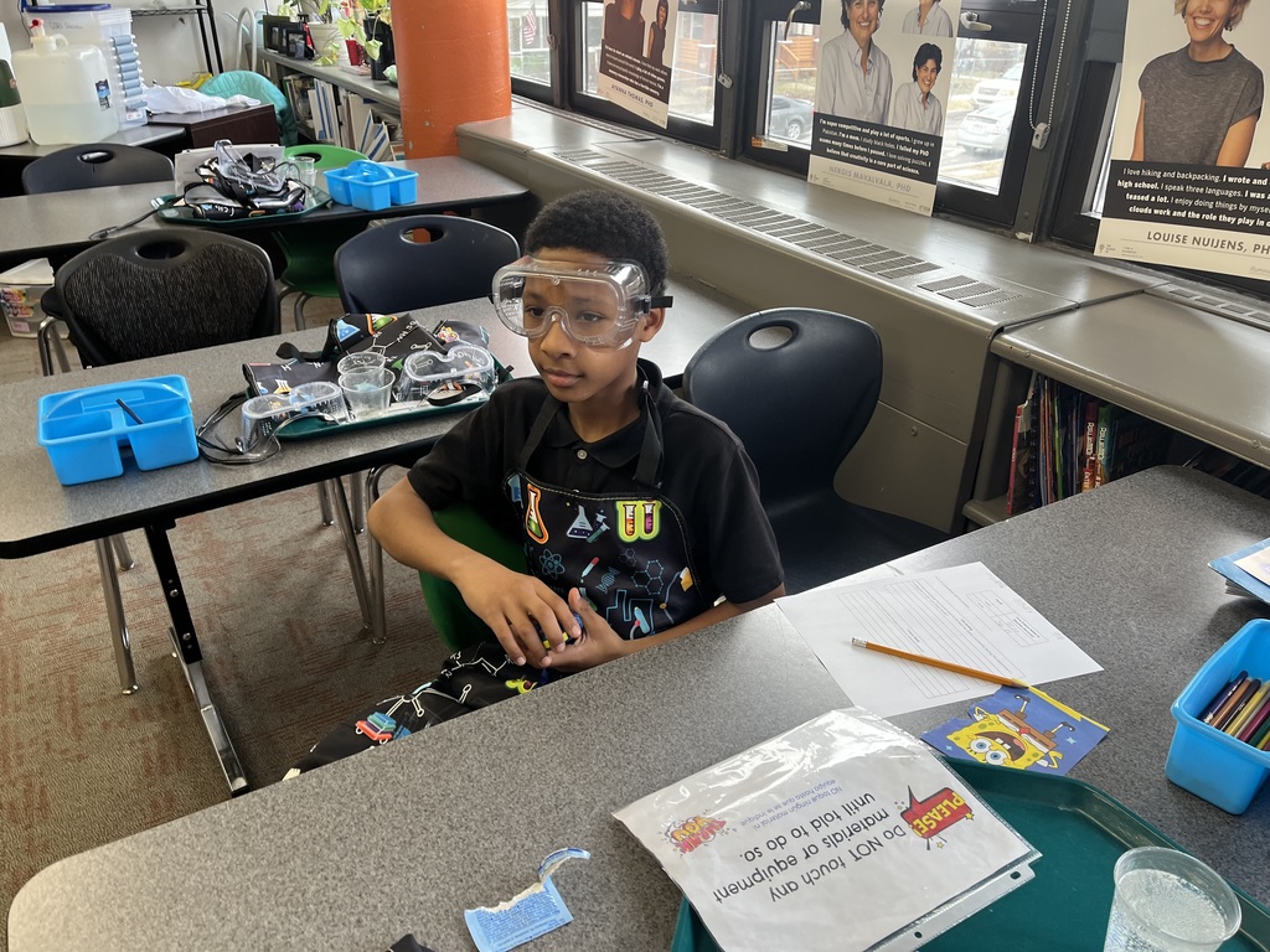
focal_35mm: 26
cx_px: 635
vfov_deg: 53.1
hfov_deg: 67.3
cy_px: 476
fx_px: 954
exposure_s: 1/60
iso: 64
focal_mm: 5.1
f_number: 1.6
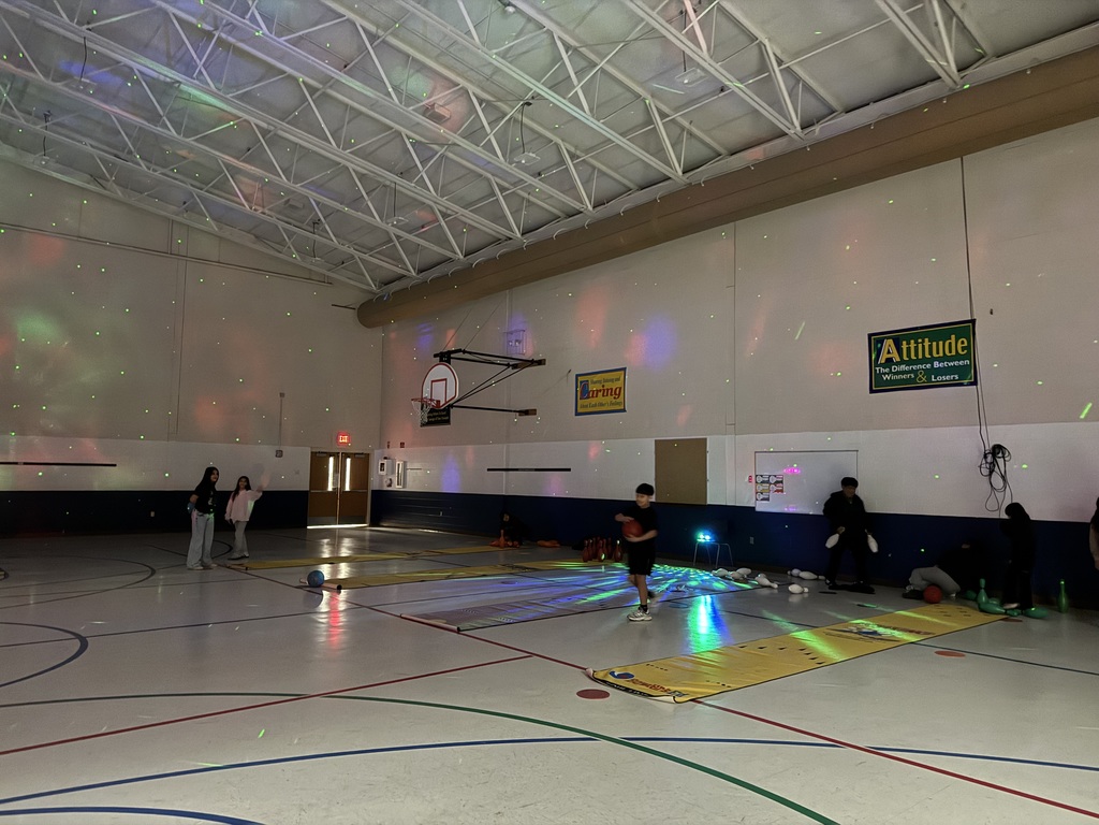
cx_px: 550
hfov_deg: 71.6
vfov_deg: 56.8
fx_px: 762
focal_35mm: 24
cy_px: 412
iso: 1600
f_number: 1.78
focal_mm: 6.76
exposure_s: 1/20
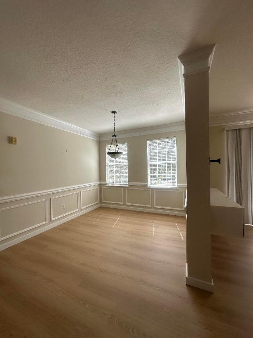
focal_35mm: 14
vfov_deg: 102.1
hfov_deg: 85.7
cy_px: 169
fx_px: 136
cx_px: 126
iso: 40
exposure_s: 1/350
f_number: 2.2
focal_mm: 2.22
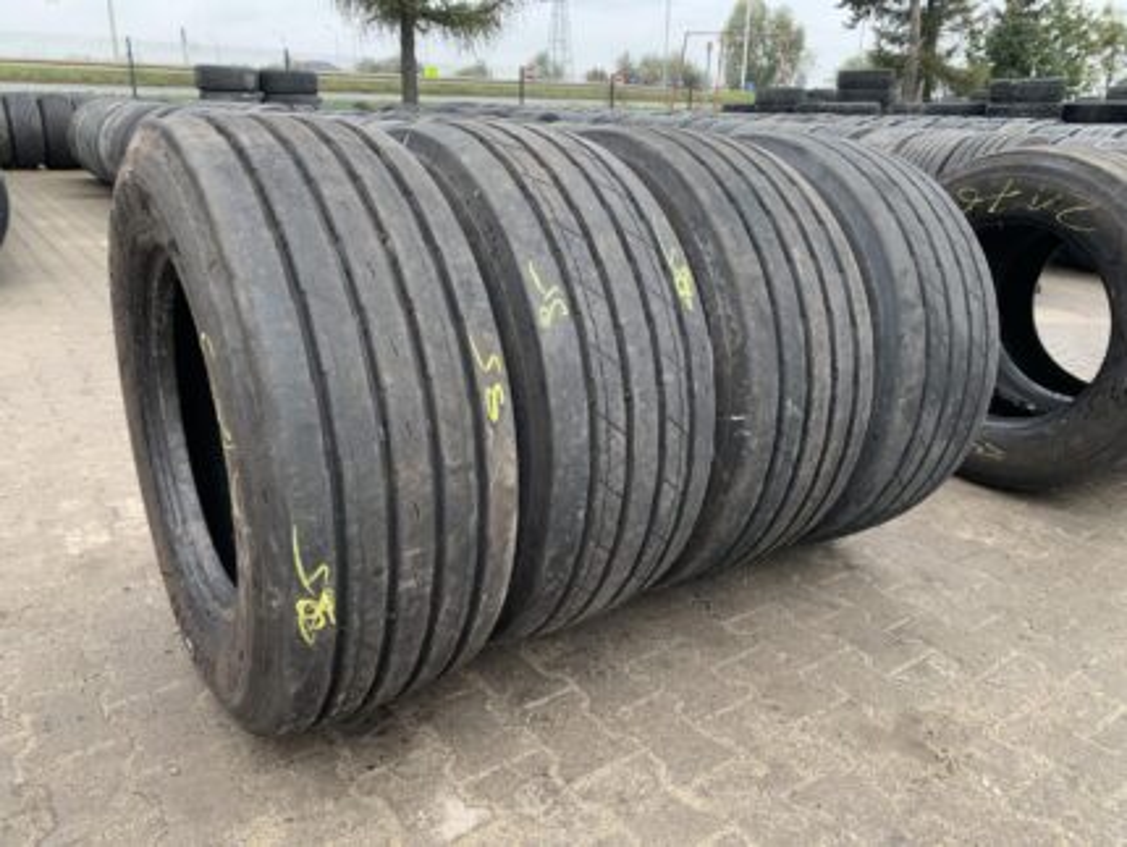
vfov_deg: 53.1
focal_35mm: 26
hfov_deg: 67.3
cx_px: 564
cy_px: 424
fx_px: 847
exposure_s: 1/122
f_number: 1.8
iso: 32
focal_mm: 4.25
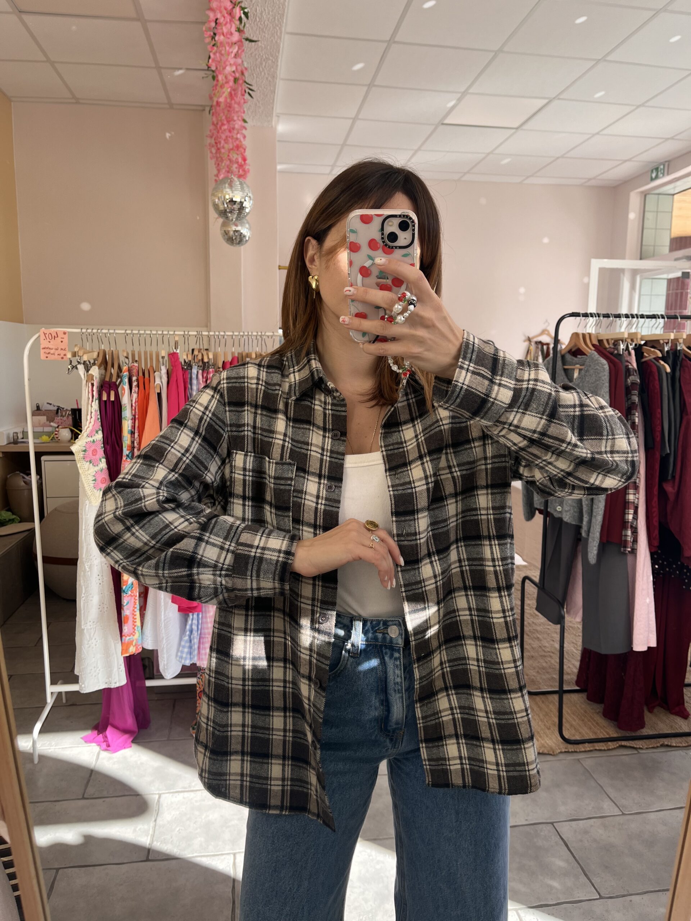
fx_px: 692
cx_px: 346
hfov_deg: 53.1
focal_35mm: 26
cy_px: 460
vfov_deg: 67.3
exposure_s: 1/247
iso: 40
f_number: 1.6
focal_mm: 5.1
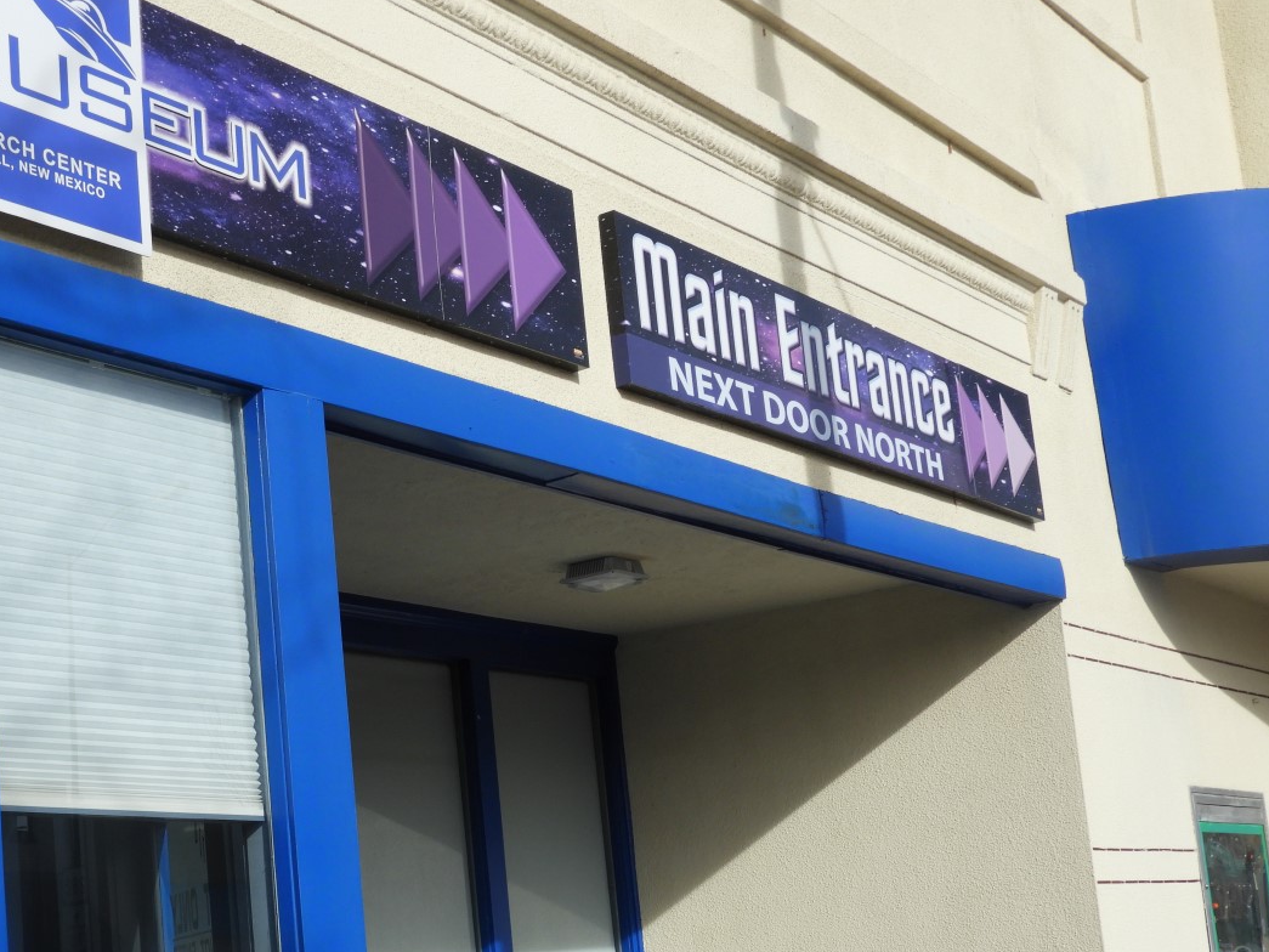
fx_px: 2273
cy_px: 646
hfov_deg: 30.9
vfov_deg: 23.5
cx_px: 403
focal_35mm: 62
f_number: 4
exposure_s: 1/1000
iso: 100
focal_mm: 8.1
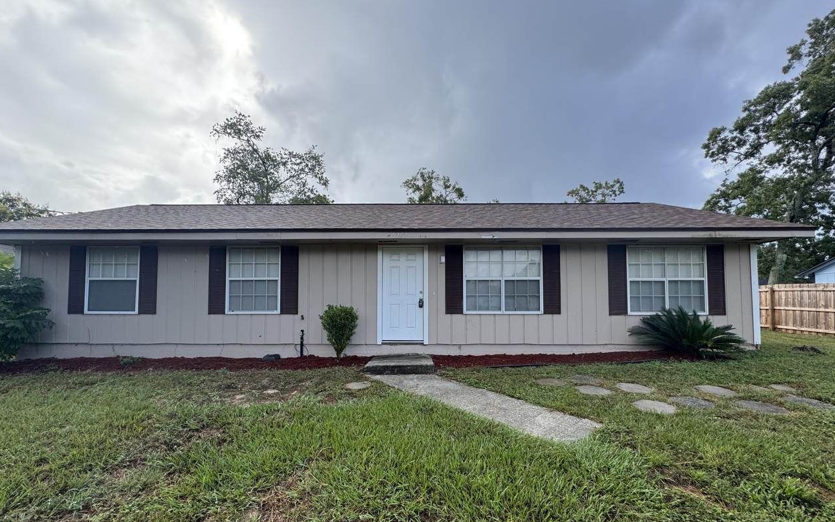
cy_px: 295
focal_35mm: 15
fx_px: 341
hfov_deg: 101.5
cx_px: 414
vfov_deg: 74.4
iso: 40
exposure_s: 1/403
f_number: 2.2
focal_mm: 2.22
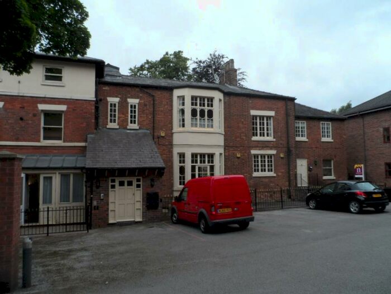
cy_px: 147
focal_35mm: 24
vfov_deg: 56.8
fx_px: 271
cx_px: 196
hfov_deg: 71.6
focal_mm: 4
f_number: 3.2
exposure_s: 1/750
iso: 120
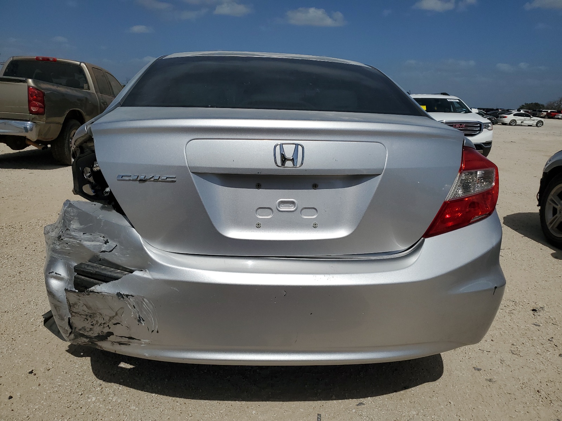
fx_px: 422
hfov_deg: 67.3
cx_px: 281
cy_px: 210
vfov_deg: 53.1
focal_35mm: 26
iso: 52
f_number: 1.5
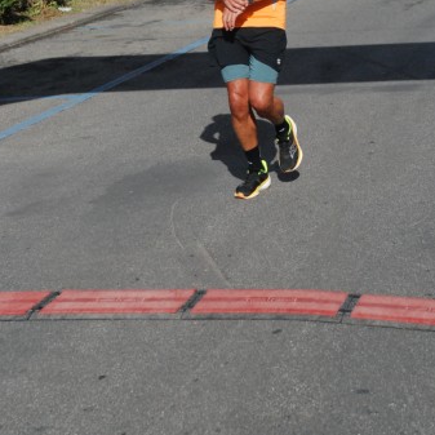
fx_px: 1422
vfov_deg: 17.3
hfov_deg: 17.4
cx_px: 239
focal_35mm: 100
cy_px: 98
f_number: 8
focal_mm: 44
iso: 1000
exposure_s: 1/2000
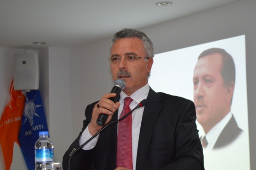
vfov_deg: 16.0
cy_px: 83
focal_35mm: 85
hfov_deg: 23.9
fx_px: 603
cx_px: 150
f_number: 5.6
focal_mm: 48
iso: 2000
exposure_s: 1/60
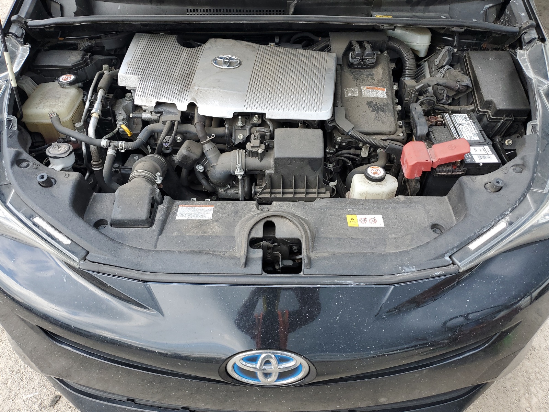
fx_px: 412
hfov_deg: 67.3
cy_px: 206
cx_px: 274
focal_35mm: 26
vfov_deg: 53.1
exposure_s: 1/244
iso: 50
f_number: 1.5
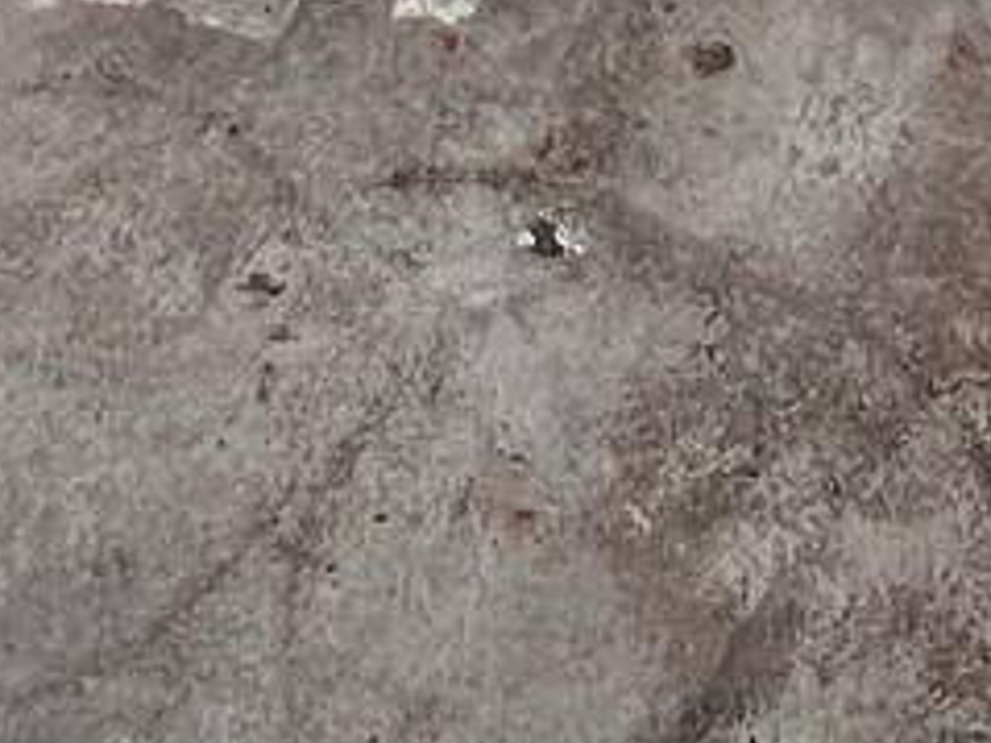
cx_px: 597
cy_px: -1316
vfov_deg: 11.7
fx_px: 2489
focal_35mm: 87
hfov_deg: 22.5
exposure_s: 1/376
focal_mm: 1.57
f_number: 1.8
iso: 32
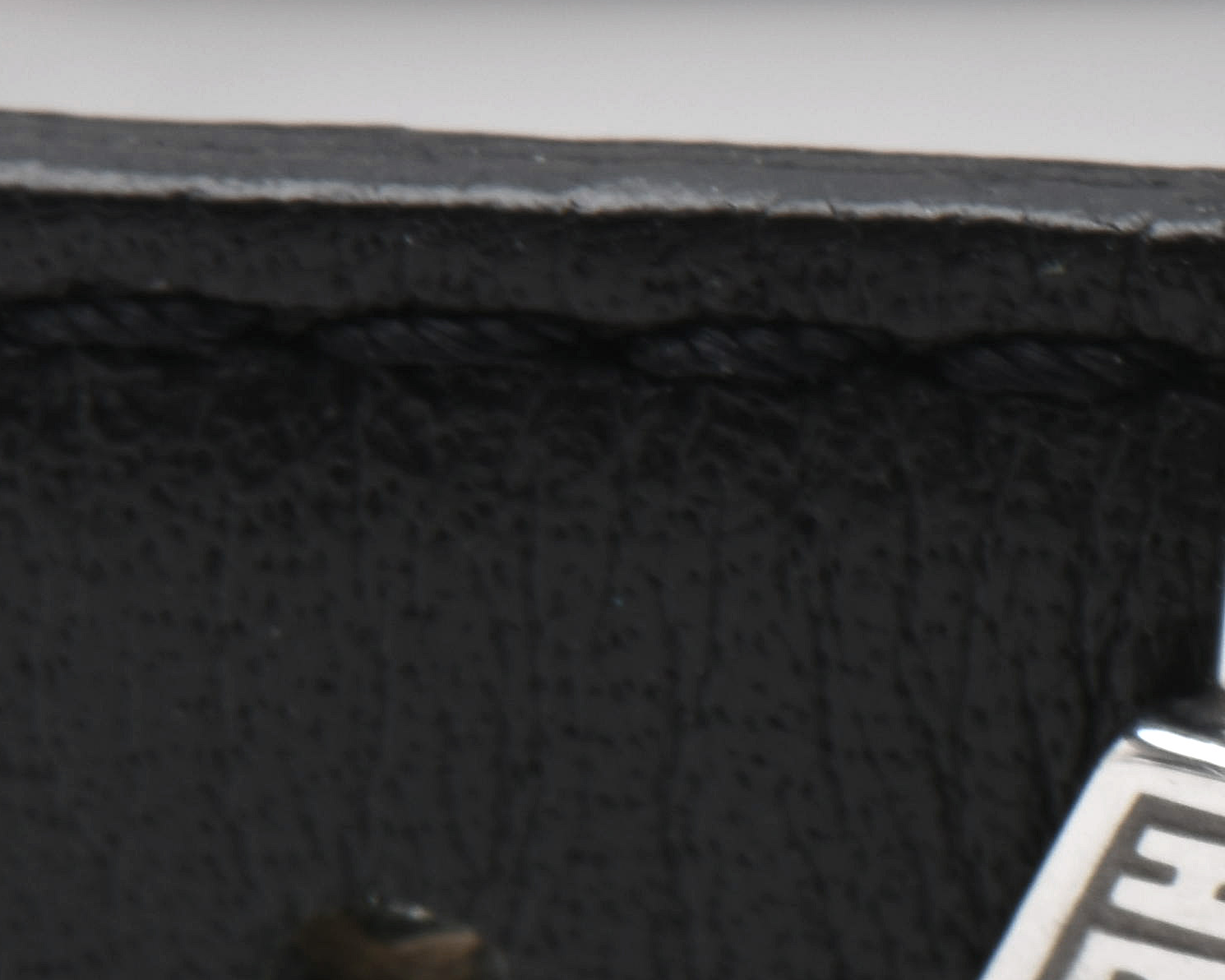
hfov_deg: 4.0
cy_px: 949
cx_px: 1600
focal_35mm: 482
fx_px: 17471
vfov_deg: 3.2
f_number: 22
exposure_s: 1/100
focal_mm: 85
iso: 100
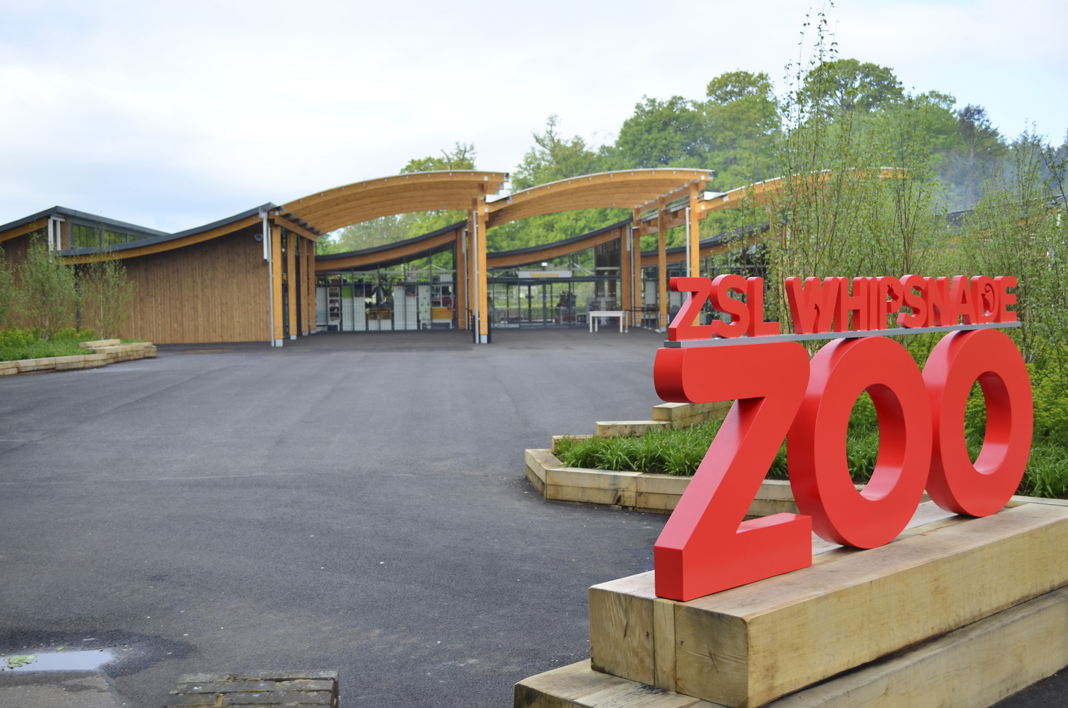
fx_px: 1244
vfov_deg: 31.8
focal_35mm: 42
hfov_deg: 46.5
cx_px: 534
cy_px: 354
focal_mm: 28
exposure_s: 1/200
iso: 100
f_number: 4.5
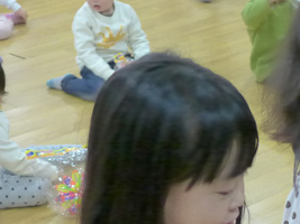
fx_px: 1040
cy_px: 183
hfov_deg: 15.9
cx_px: 336
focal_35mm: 120
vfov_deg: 12.3
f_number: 1.9
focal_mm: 9.8
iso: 1600
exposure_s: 1/320
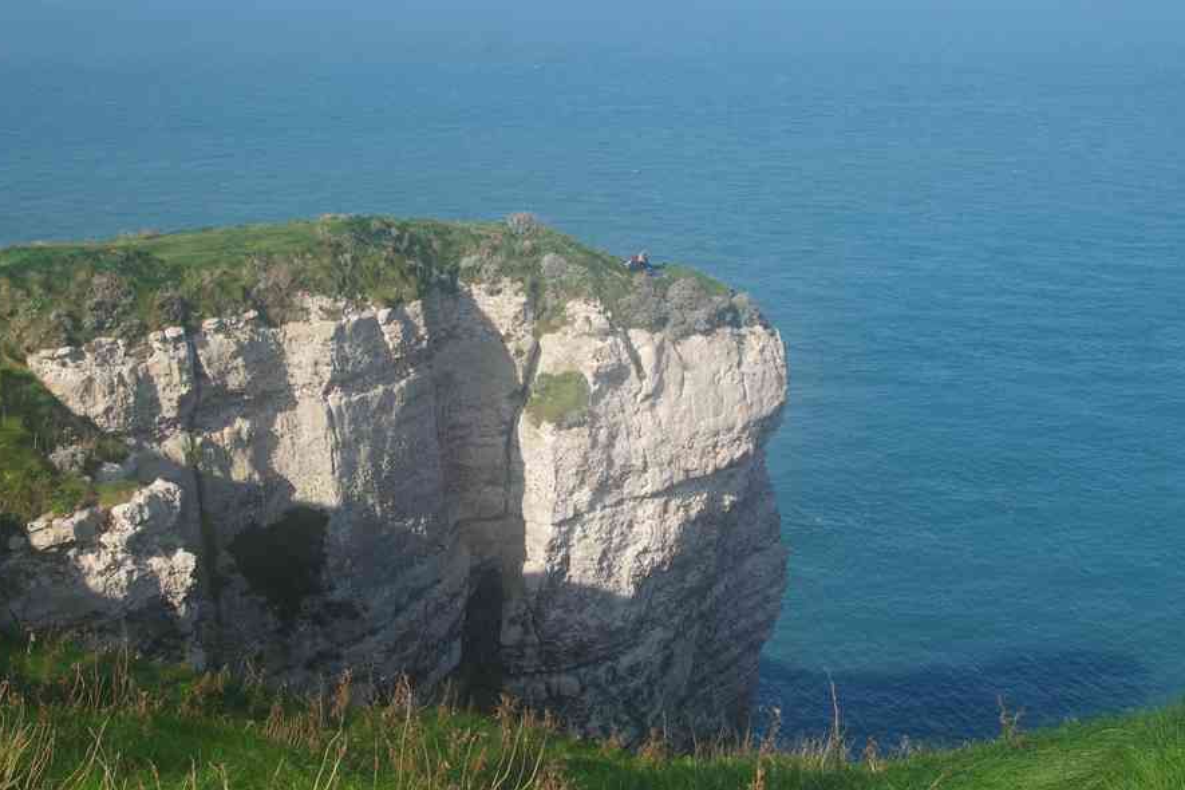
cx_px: 614
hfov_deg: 44.5
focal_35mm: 44
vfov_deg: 30.5
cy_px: 359
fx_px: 1448
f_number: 11
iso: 200
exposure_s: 1/80
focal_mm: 26
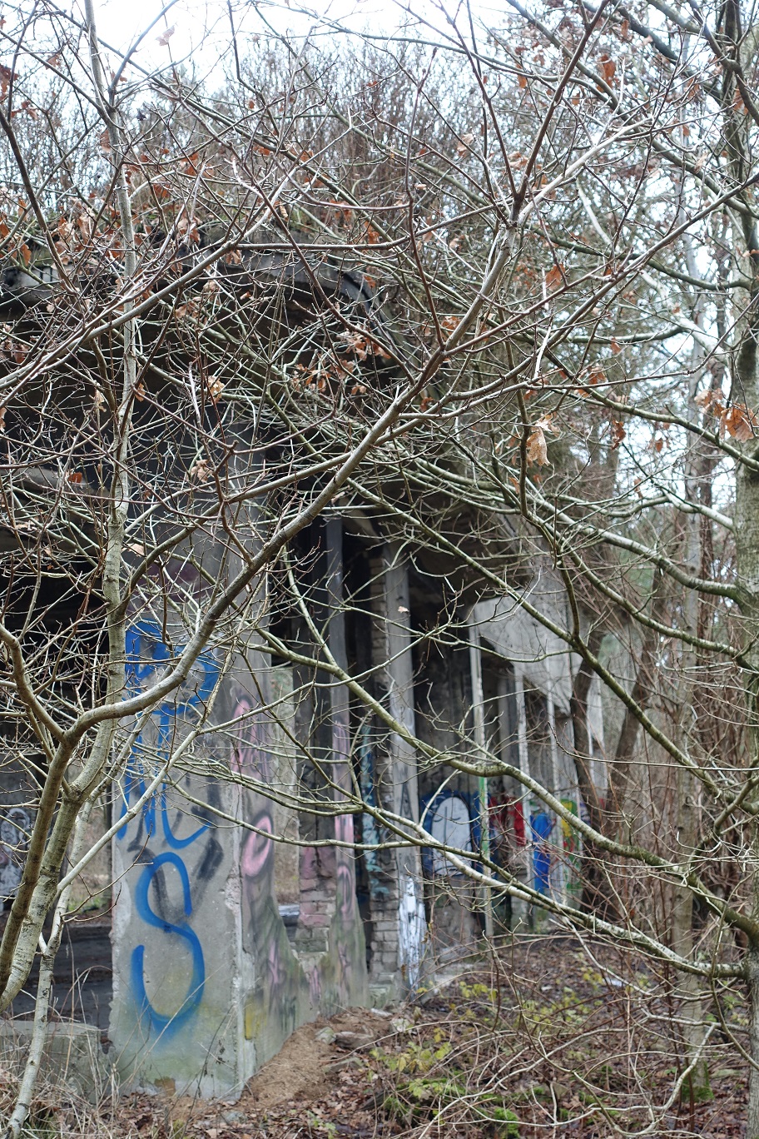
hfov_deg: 31.2
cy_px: 570
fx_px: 1360
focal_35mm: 43
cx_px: 380
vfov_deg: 45.4
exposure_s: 1/50
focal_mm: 15.94
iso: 125
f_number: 2.8
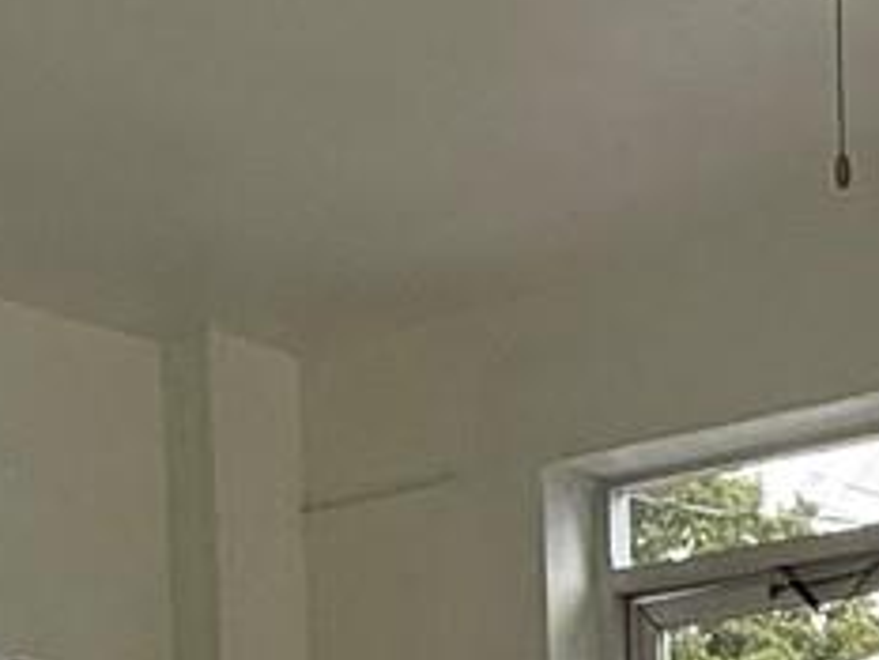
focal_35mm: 96
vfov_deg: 13.5
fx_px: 2439
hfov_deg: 17.4
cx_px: 1483
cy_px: 1267
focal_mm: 2.22
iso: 64
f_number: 2.2
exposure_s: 1/116
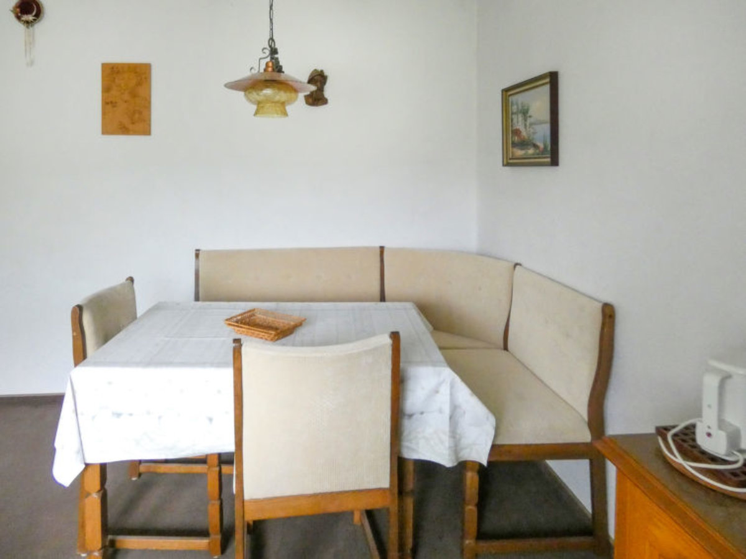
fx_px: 474
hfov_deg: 76.4
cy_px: 280
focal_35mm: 22
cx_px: 373
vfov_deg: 61.1
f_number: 2.9
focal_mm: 4
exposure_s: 1/125
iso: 1000
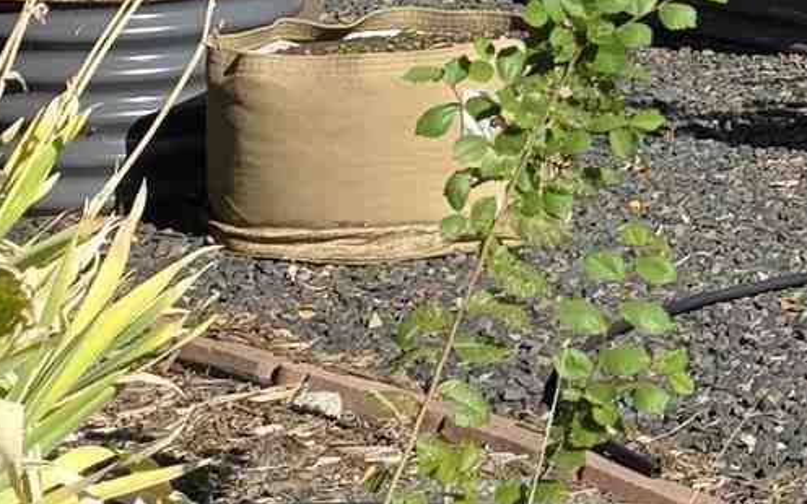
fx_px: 3321
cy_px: -327
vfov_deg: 8.4
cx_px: 1614
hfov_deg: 12.3
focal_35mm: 151
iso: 80
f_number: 1.7
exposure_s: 1/5153
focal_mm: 6.3
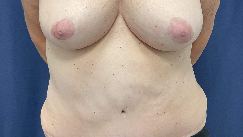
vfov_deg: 27.6
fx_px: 277
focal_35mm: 43
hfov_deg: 47.4
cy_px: 53
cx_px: 121
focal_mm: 3
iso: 64
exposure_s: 1/60
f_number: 1.8
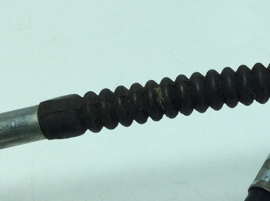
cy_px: 87
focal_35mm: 96
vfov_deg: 15.4
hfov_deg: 20.2
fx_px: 748
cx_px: 228
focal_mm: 3.3
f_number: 2.4
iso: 32
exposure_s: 1/602
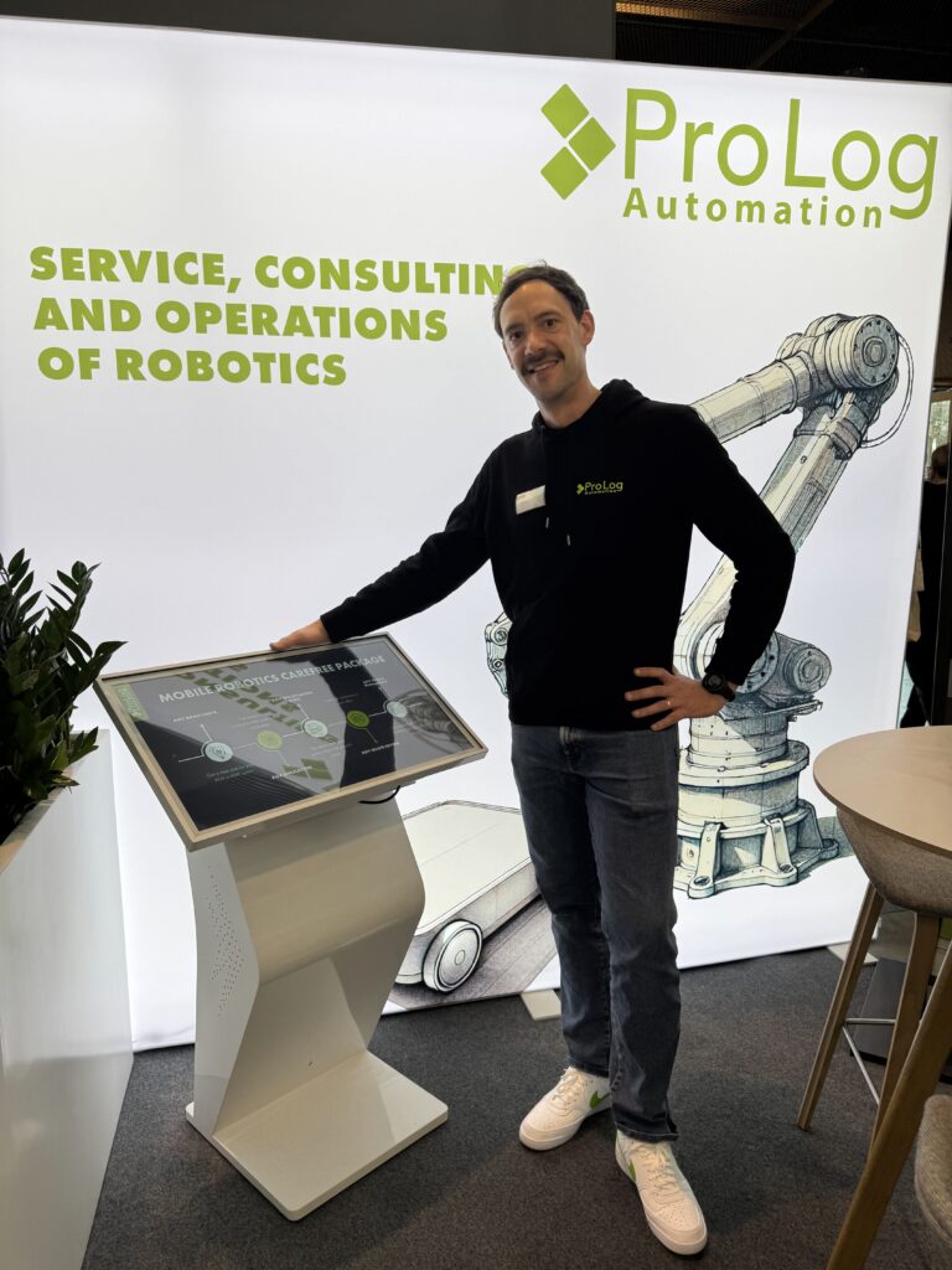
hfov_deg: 56.8
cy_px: 635
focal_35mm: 24
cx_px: 476
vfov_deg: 71.6
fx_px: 880
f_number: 1.78
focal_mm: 6.76
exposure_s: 1/185
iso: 64
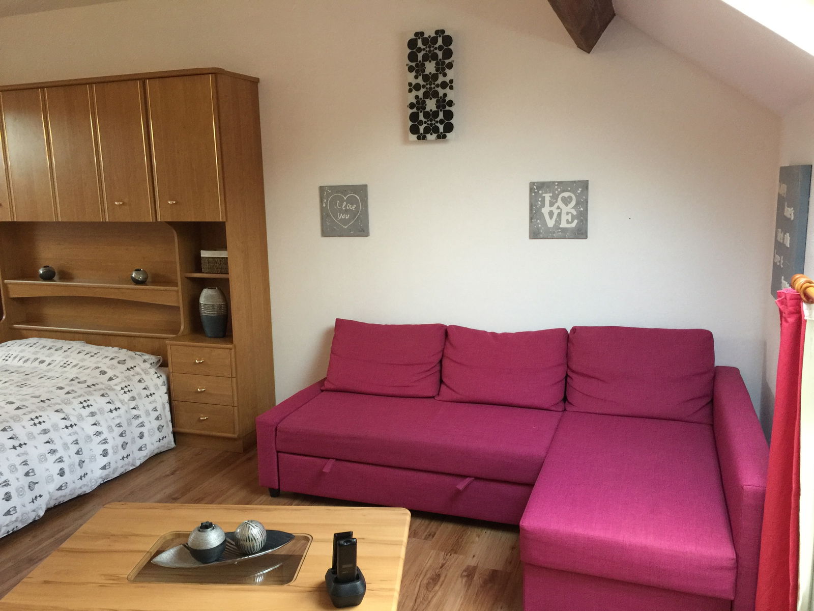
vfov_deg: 48.2
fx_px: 682
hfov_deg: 61.7
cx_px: 407
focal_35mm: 29
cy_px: 306
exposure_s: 1/10
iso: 100
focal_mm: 4.15
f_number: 2.2
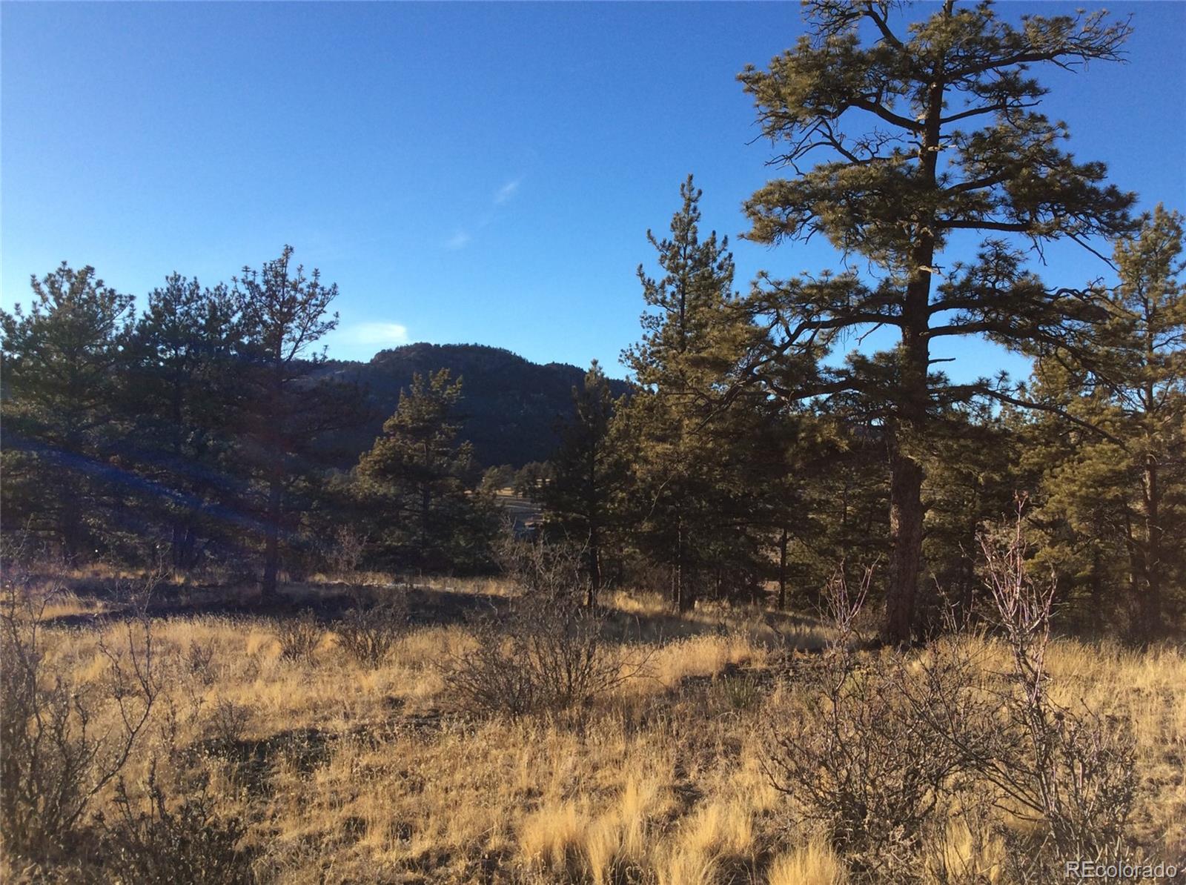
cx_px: 593
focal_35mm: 32
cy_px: 442
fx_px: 1094
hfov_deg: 56.9
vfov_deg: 44.0
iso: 32
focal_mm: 3.3
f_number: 2.4
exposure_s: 1/817
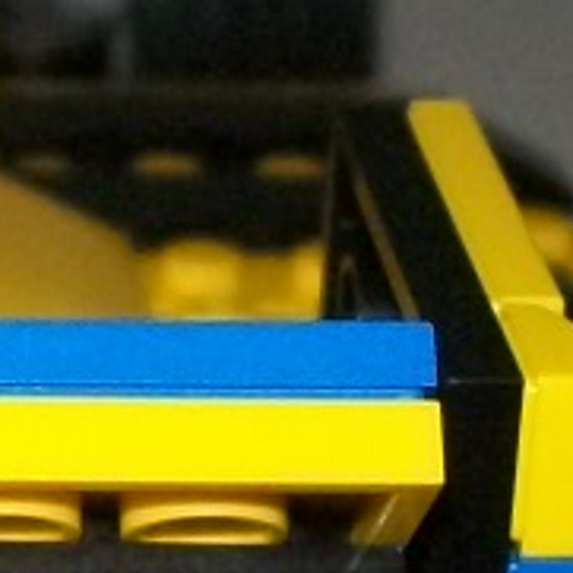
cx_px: -440
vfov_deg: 8.2
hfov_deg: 8.0
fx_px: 3970
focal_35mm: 212
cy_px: 418
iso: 160
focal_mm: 6.1
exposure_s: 1/60
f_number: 2.7
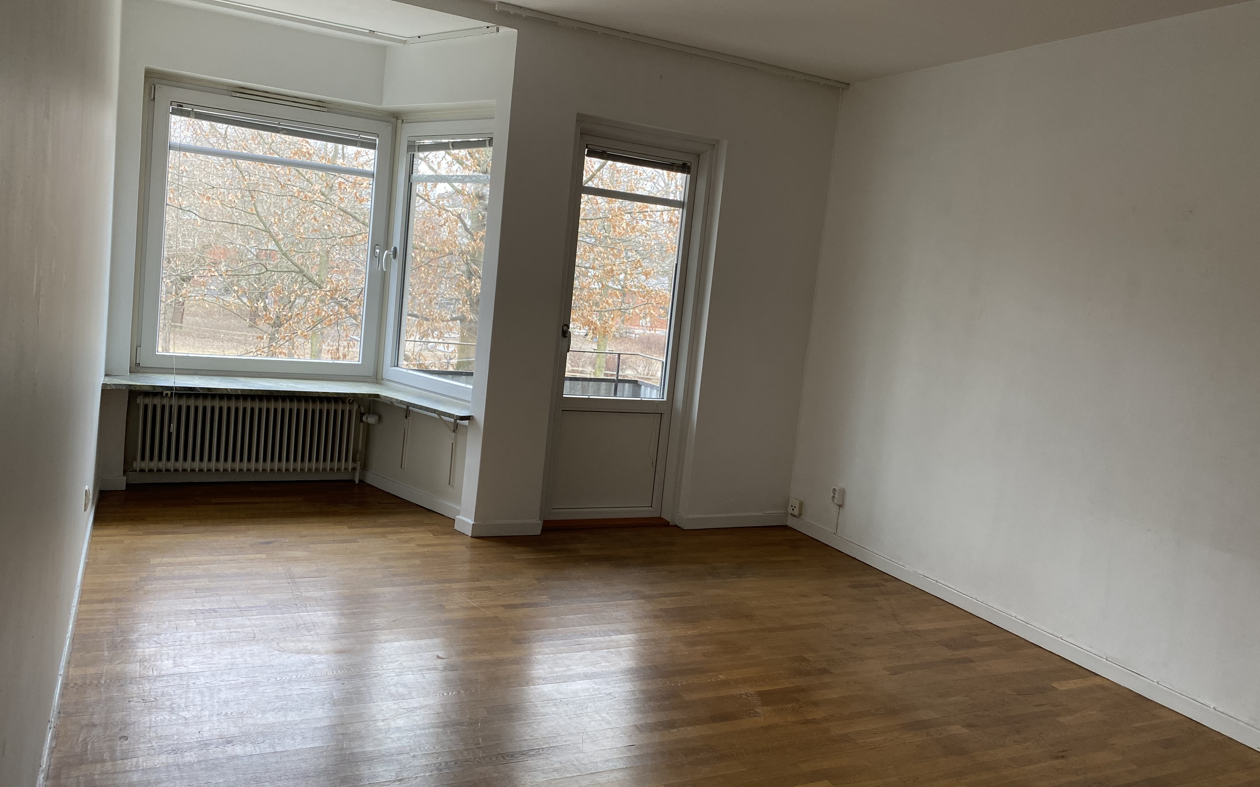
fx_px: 961
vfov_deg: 44.5
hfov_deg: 66.5
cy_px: 371
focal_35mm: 28
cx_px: 639
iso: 100
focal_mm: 4.25
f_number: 1.8
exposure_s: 1/121
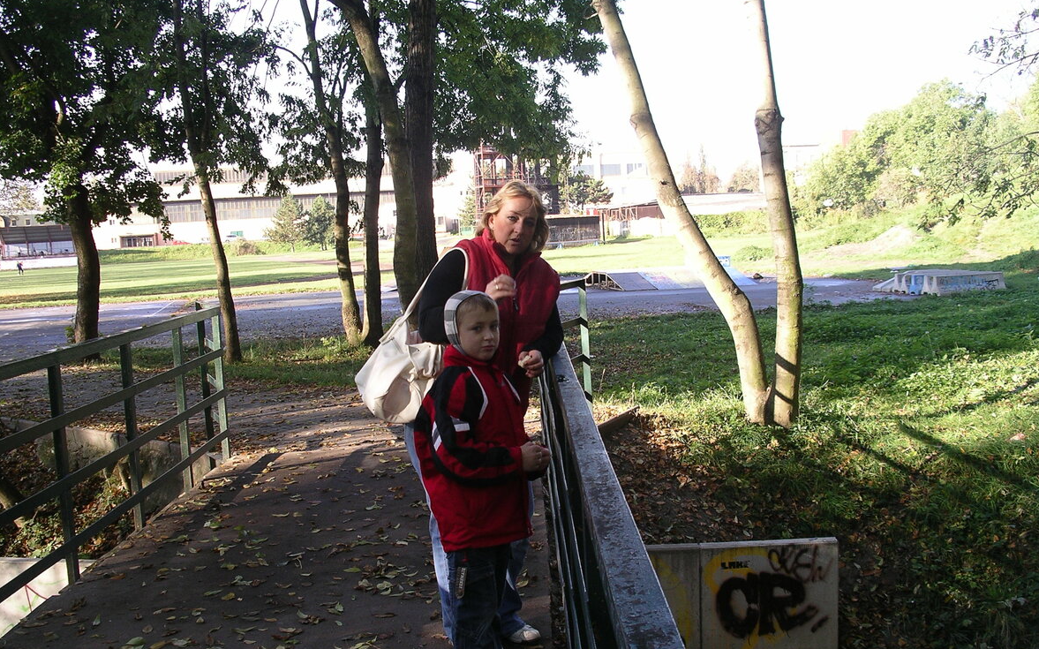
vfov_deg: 32.0
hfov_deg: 49.3
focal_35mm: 40
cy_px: 356
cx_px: 528
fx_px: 1132
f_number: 3
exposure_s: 1/157
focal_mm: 7.8
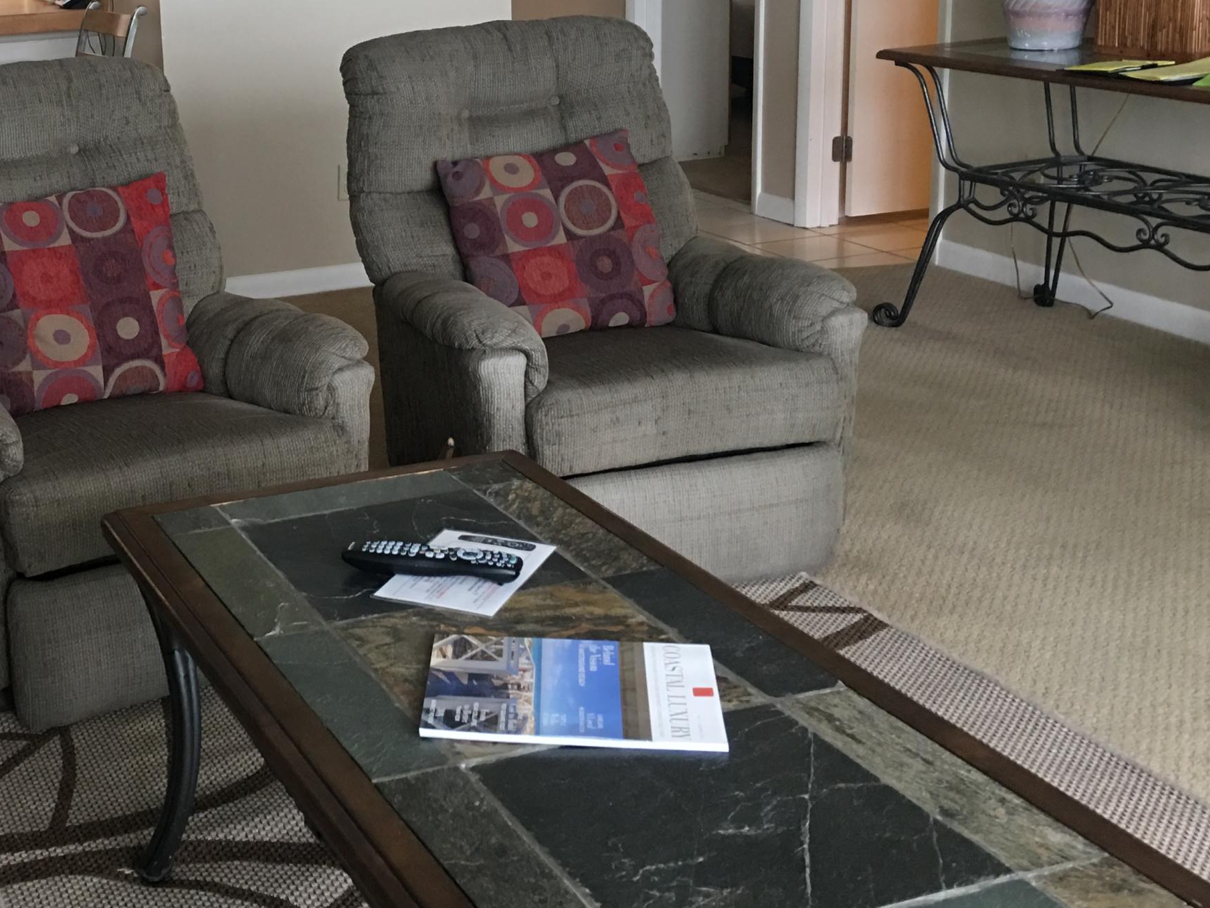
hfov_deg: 36.6
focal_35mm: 50
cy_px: 303
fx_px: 1748
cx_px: 212
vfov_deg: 28.9
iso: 50
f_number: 2.2
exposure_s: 1/15
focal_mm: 4.15
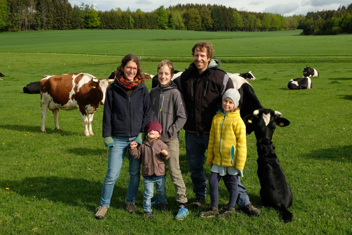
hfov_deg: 48.5
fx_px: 391
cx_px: 176
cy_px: 118
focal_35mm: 40
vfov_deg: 33.4
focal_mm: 26.5
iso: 320
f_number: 14
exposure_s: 1/125
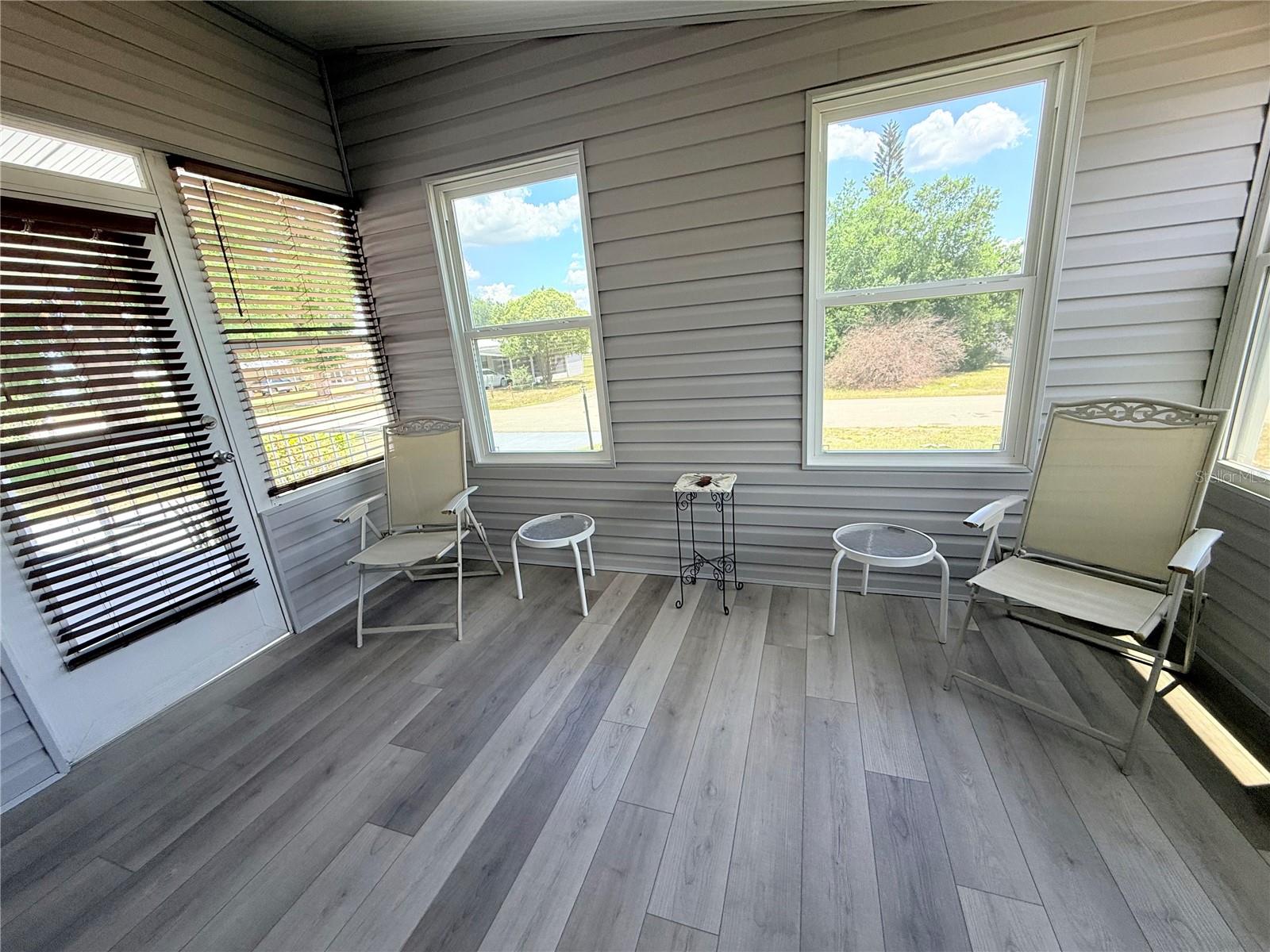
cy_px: 476
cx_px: 635
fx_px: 514
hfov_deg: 102.1
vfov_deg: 85.7
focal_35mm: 14
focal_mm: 2.22
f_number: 2.2
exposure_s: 1/99
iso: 125
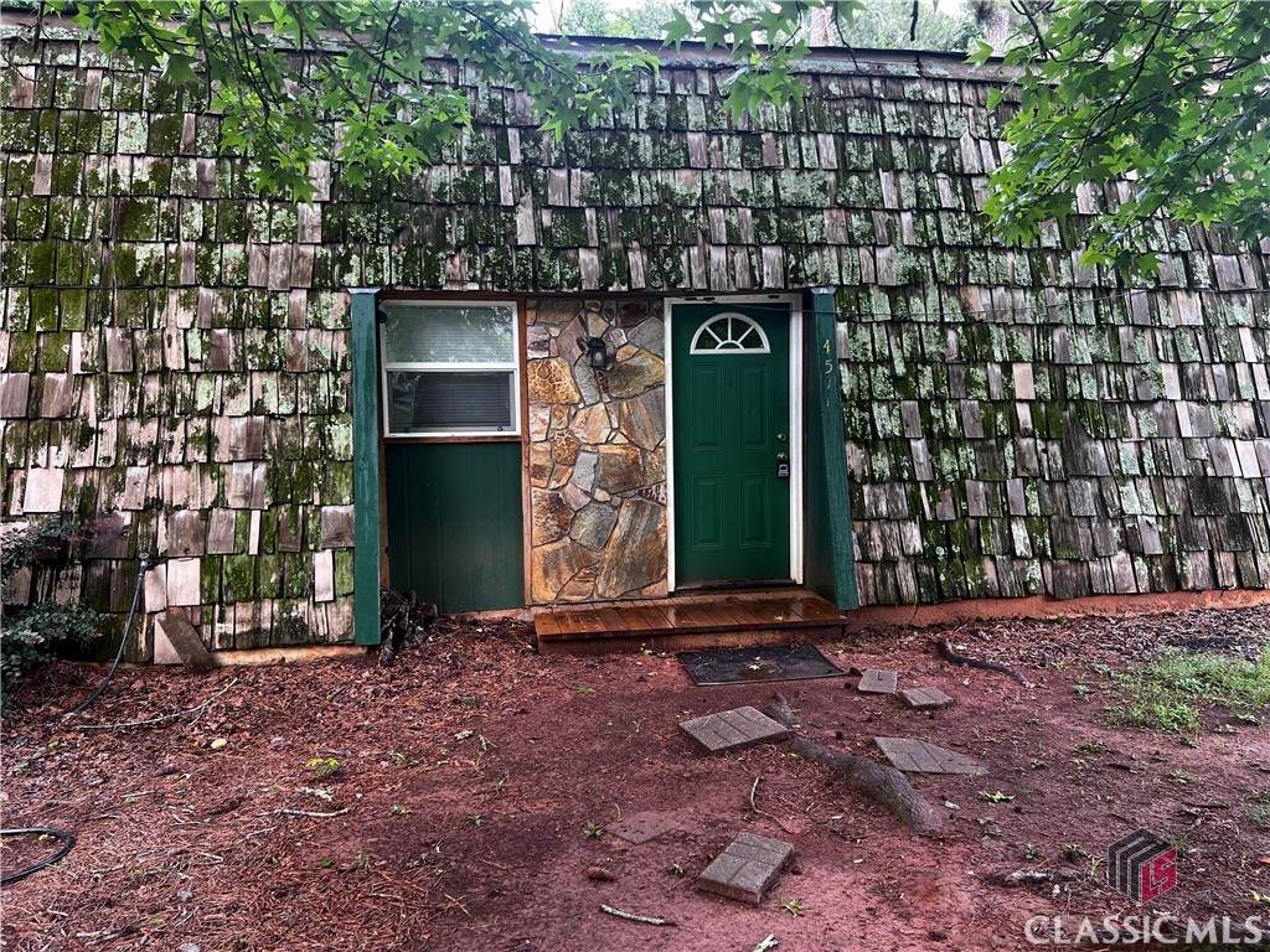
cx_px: 635
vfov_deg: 53.1
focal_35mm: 26
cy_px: 476
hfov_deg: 67.3
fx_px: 954
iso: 80
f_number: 1.5
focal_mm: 5.7
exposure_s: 1/121
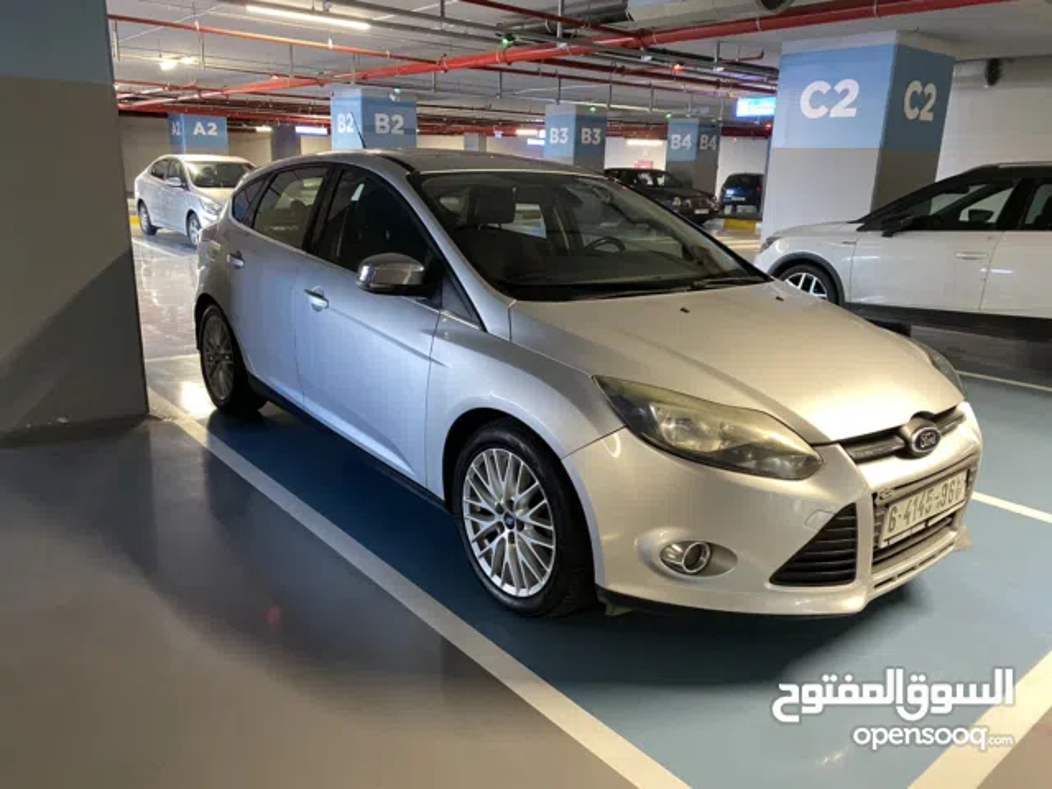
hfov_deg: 67.3
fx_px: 790
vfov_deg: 53.1
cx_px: 526
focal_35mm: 26
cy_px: 394
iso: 400
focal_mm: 4.25
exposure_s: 1/50
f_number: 1.8
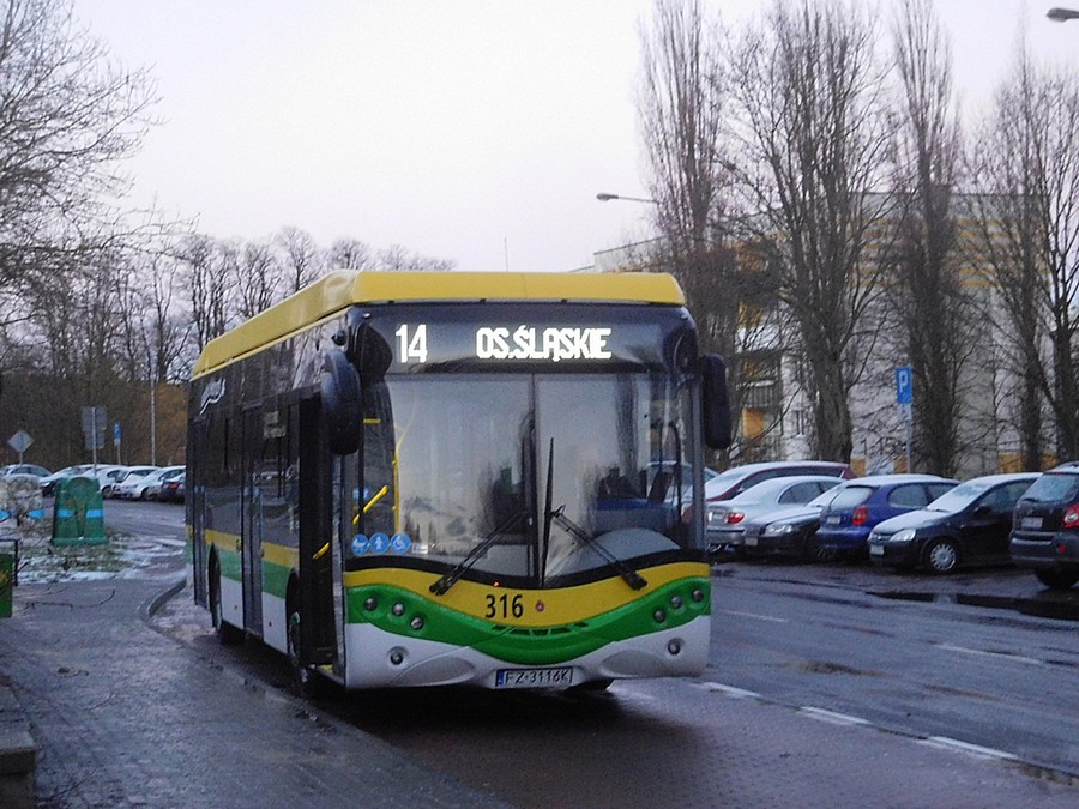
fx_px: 2182
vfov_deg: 21.0
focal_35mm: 70
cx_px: 540
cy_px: 404
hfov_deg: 27.8
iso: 800
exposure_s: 1/40
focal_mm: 12.5
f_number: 4.5
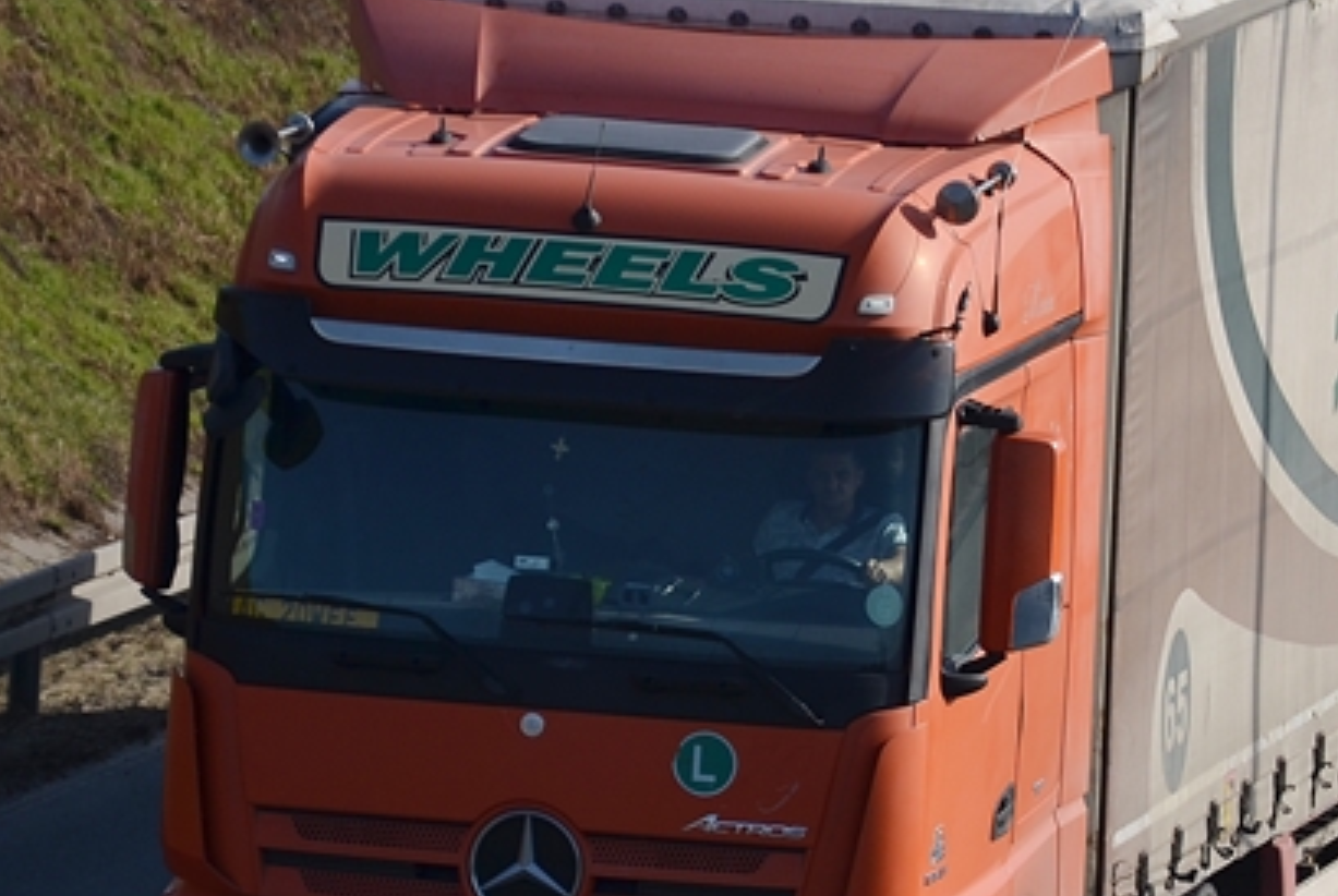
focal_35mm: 308
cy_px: 551
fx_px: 11463
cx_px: 864
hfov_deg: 6.7
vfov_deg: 4.5
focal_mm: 105
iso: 100
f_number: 5.6
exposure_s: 1/800
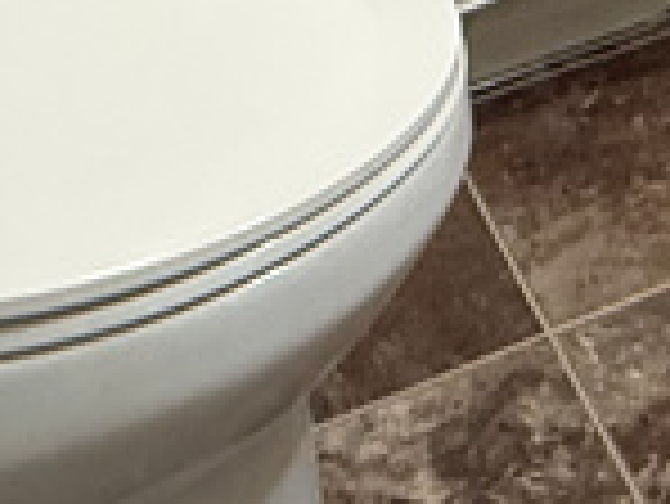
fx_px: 1860
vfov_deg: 11.4
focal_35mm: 96
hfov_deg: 18.2
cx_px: 994
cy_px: -864
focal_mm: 2.22
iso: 250
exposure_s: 1/60
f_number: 2.2
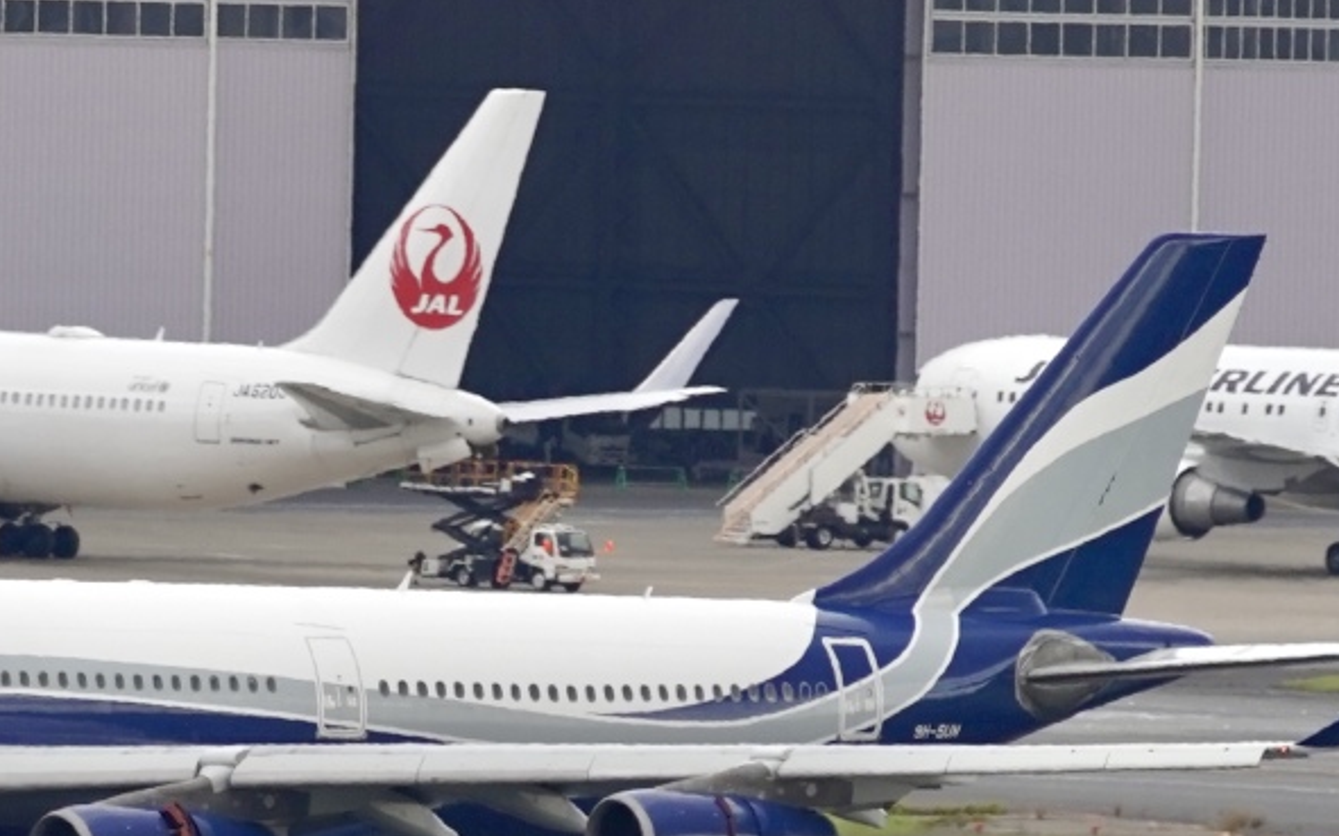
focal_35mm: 932
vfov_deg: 1.4
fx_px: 34001
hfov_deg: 2.3
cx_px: 181
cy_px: 709
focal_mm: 300
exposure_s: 1/800
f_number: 6.3
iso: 400
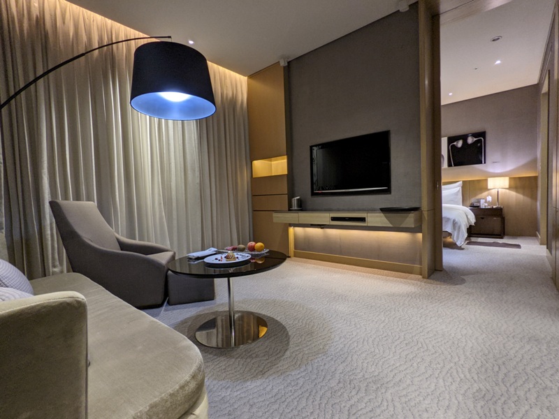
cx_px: 280
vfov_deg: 78.1
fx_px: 258
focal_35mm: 16
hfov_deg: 94.5
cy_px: 210
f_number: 2.2
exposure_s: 1/24
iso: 197
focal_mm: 2.22
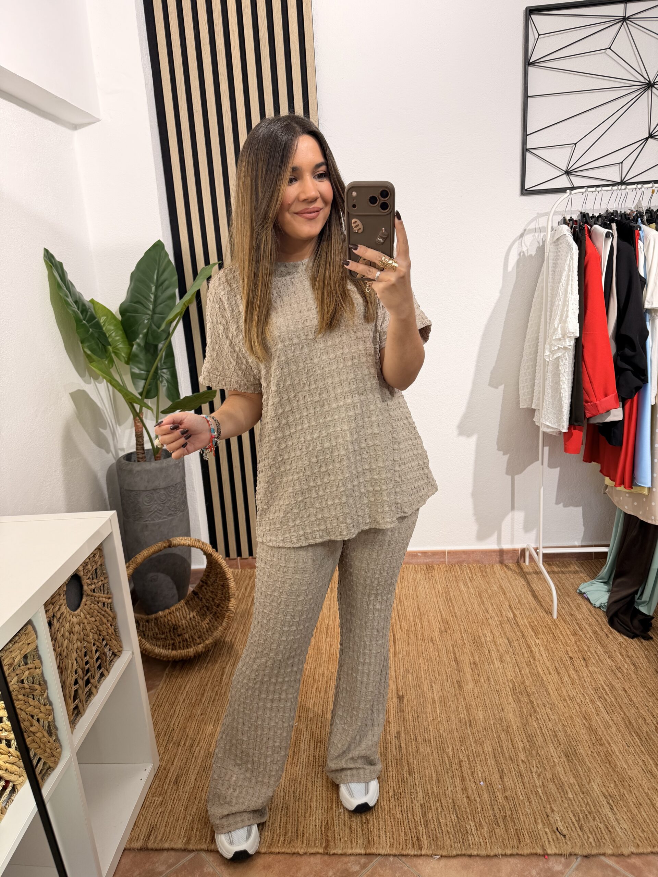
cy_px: 438
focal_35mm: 24
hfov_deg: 56.8
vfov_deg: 71.6
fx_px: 608
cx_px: 329
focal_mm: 6.76
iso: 64
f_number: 1.78
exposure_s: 1/100
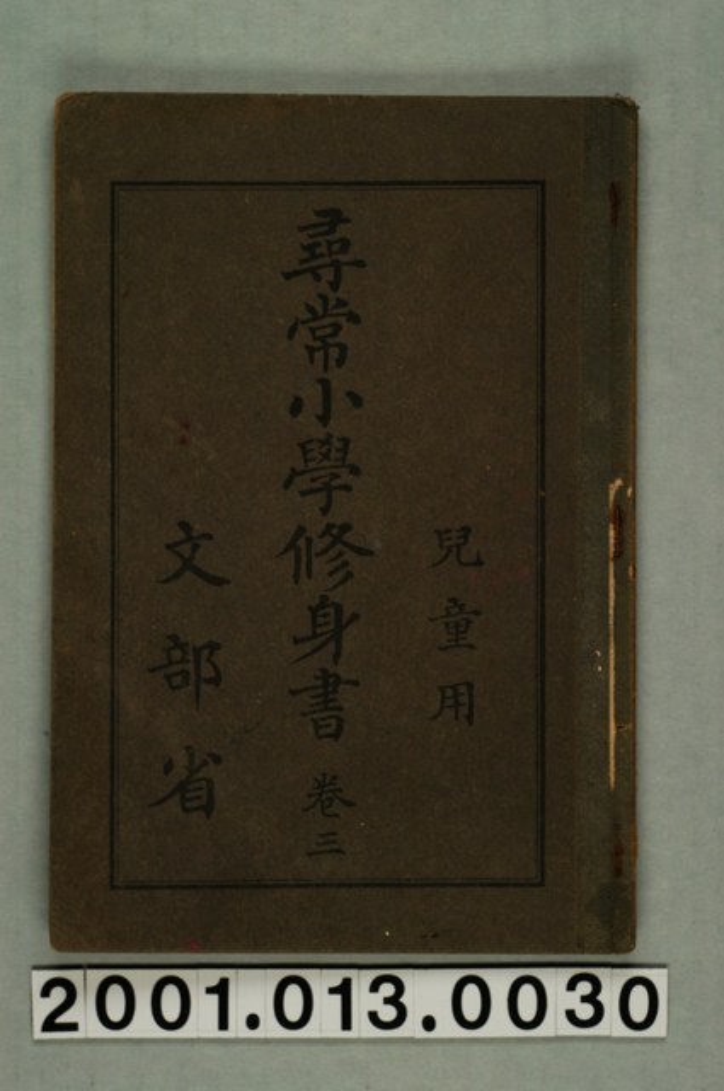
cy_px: 546
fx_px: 2268
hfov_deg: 18.1
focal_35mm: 75
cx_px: 362
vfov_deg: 27.0
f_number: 8
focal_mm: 50
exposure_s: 1/60
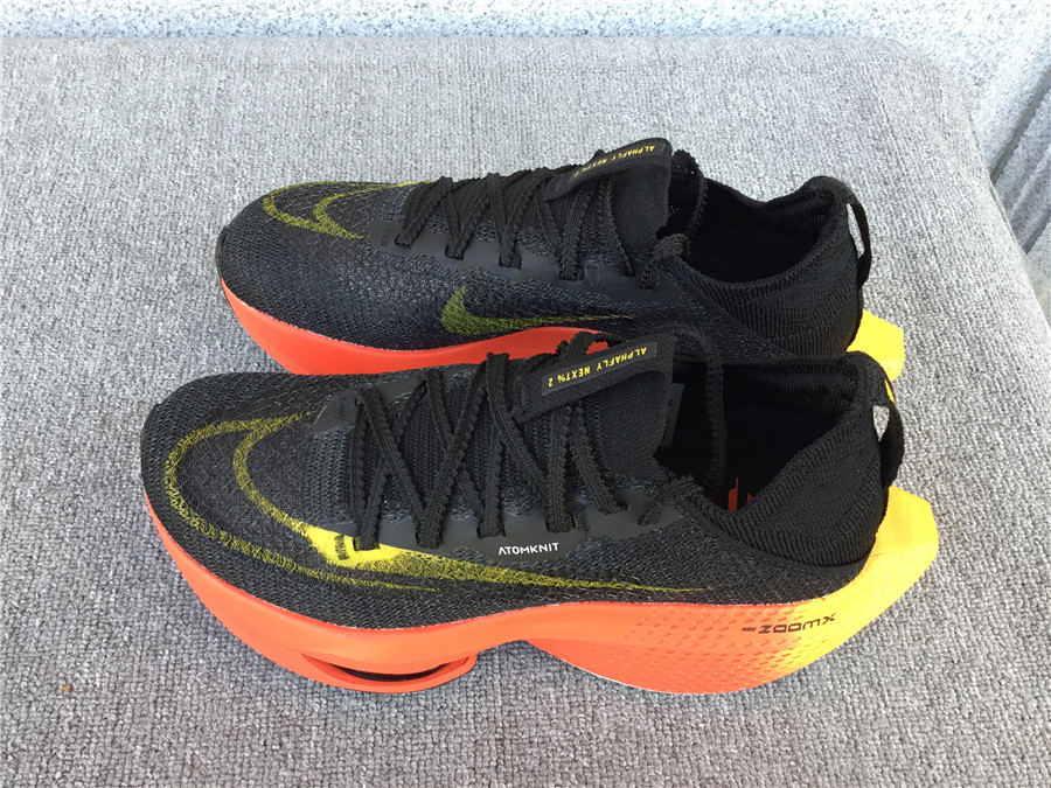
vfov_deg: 45.4
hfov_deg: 58.4
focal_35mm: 31
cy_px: 394
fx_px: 941
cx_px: 526
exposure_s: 1/50
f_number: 2.4
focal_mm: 3.3
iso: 32
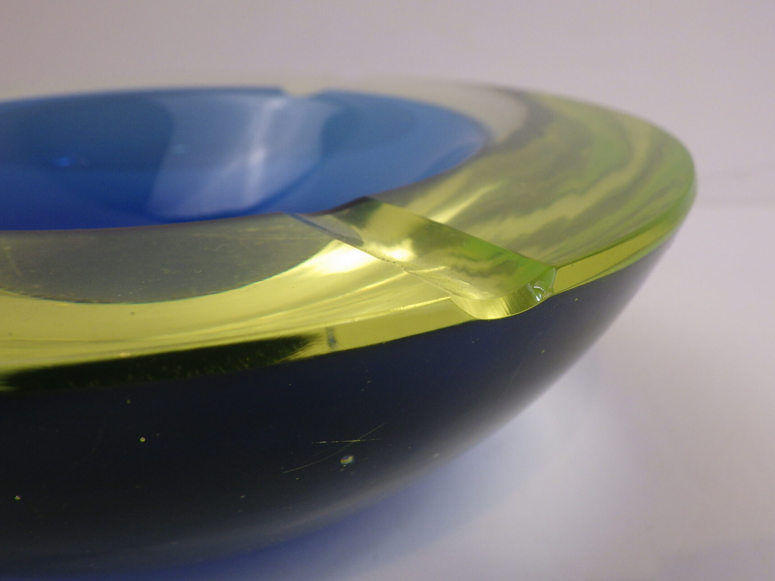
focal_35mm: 38
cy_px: 278
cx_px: 429
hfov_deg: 48.9
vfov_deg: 37.7
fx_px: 851
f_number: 3.8
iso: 125
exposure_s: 1/80
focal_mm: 6.1
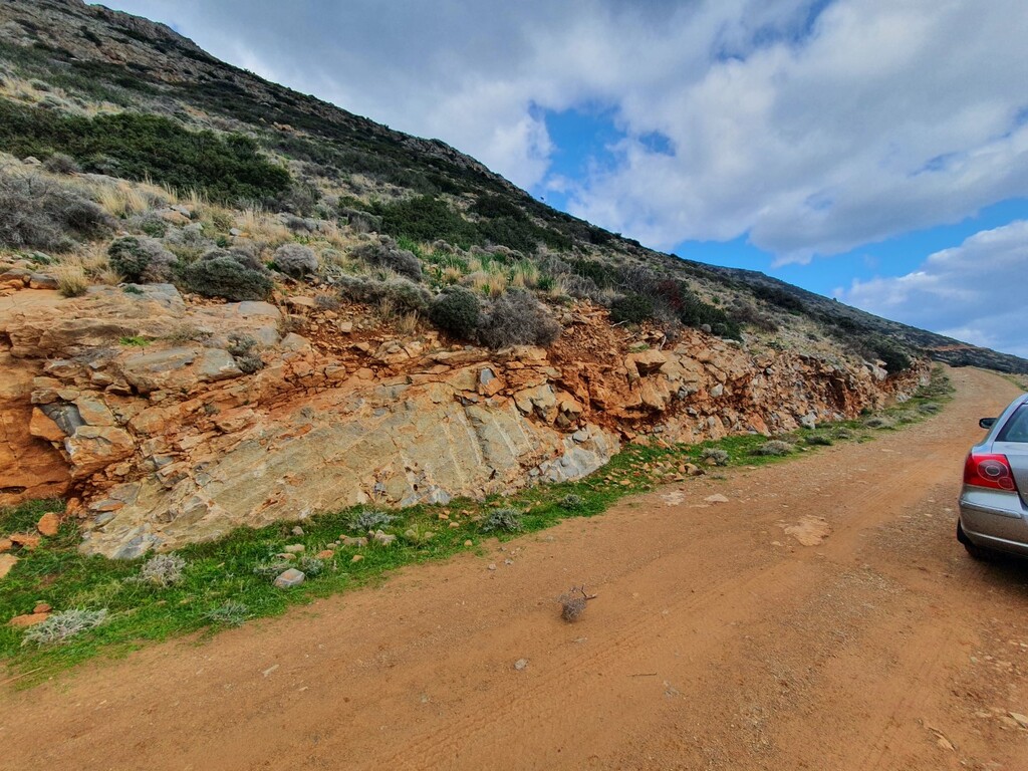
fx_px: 386
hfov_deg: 106.2
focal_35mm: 13
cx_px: 514
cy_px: 386
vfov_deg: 89.9
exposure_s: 1/706
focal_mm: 1.8
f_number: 2.2
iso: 50
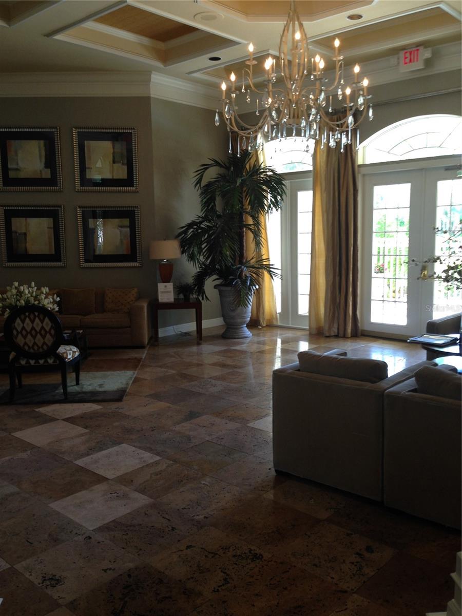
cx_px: 231
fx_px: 587
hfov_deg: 42.9
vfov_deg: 55.4
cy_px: 308
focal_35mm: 33
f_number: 2.4
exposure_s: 1/30
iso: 50
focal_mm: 4.12
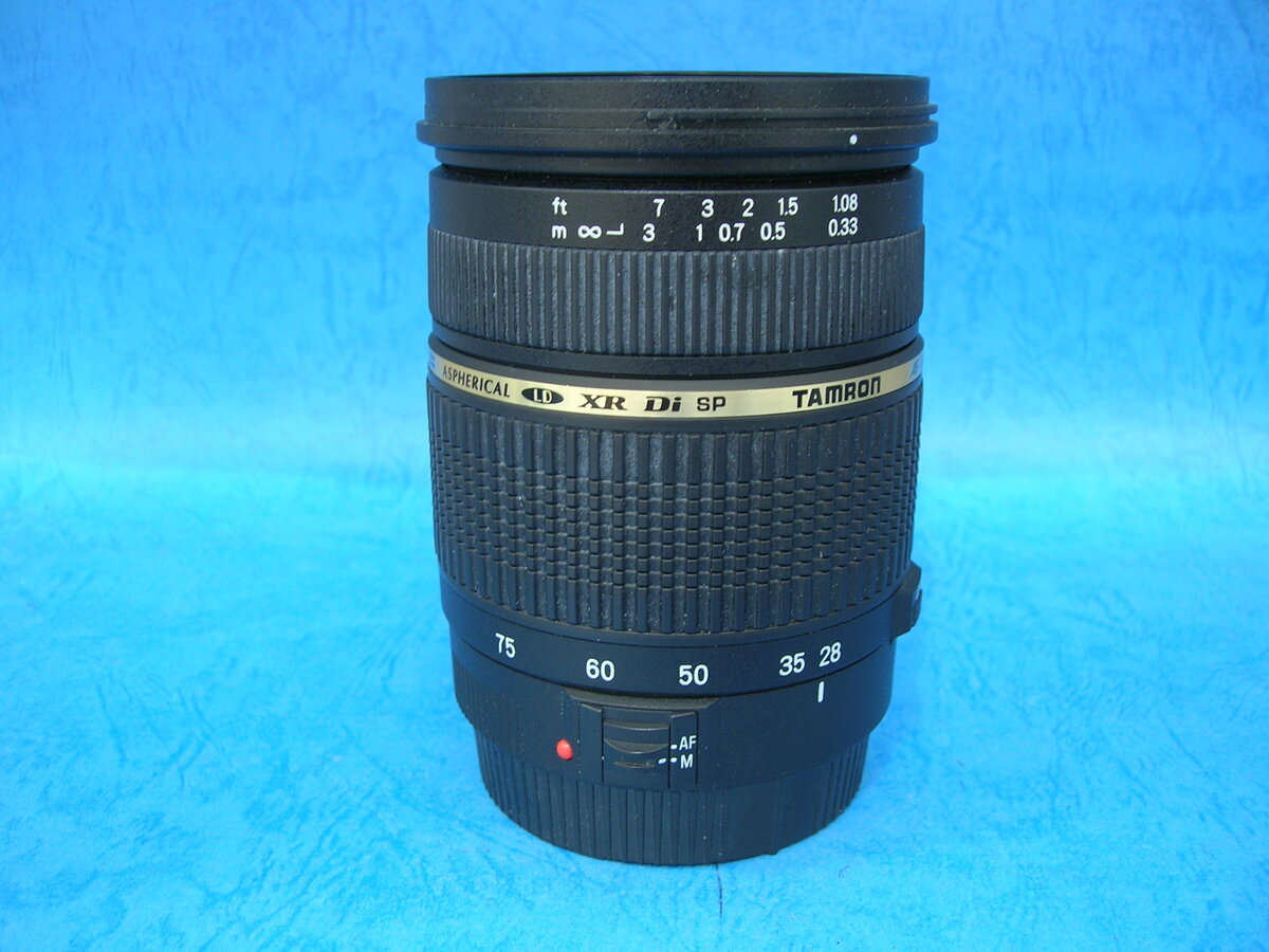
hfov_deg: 52.6
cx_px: 634
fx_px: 1283
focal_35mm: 35
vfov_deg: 40.7
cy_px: 476
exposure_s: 1/4
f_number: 2.9
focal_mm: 5.8
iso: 50
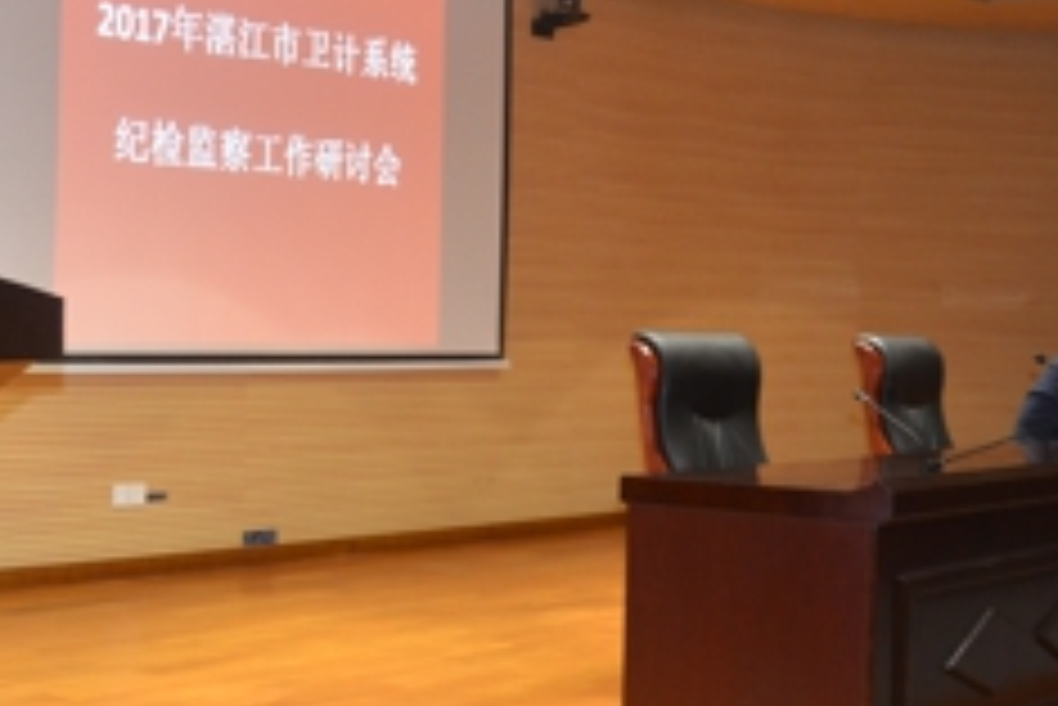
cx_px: 63
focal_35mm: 72
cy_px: 277
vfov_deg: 18.9
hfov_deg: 26.8
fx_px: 2121
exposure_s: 1/60
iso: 800
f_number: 3.8
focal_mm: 21
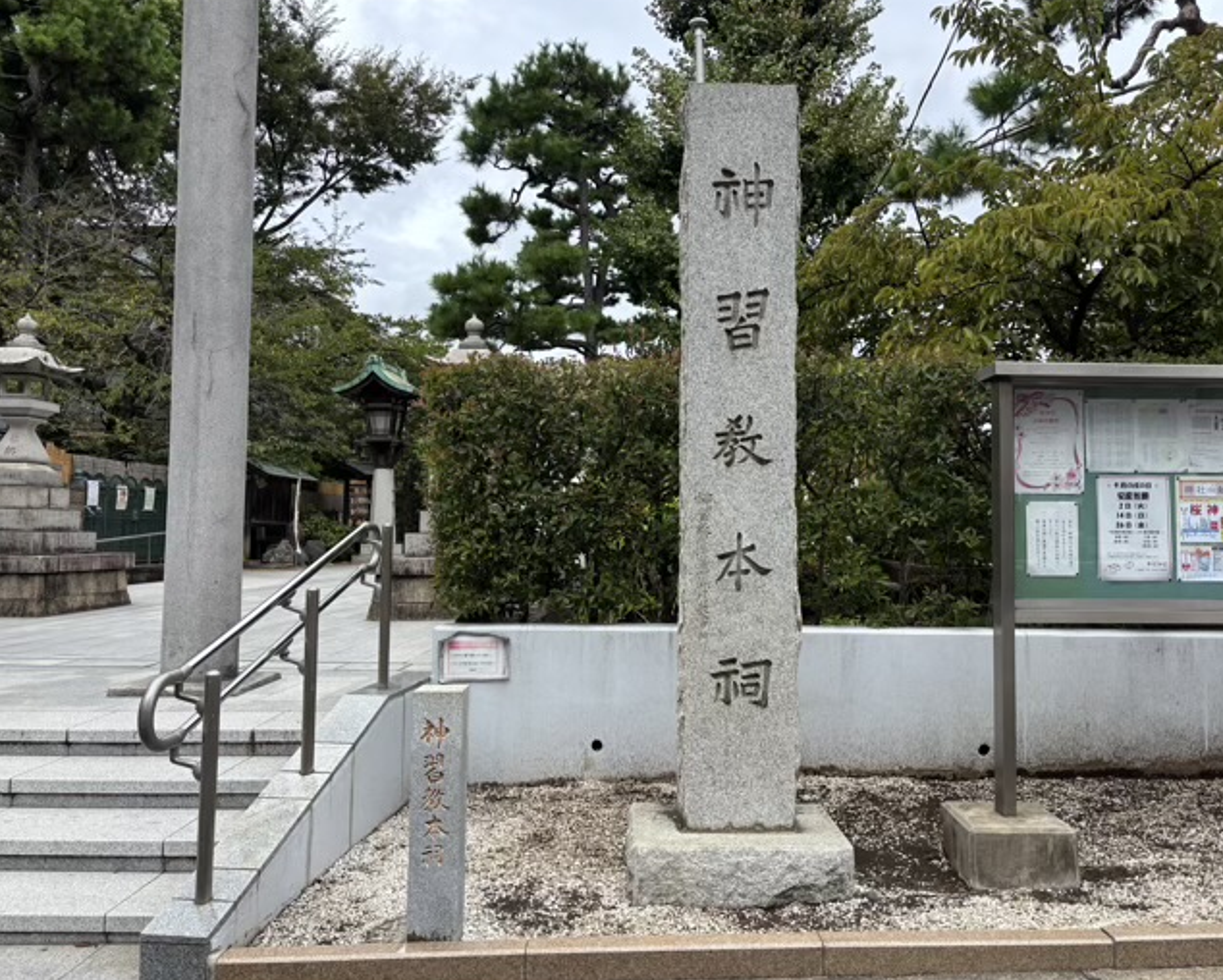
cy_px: 477
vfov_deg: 51.6
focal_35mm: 28
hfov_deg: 62.0
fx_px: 1014
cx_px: 671
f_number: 1.6
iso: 50
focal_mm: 5.96
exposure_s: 1/1190
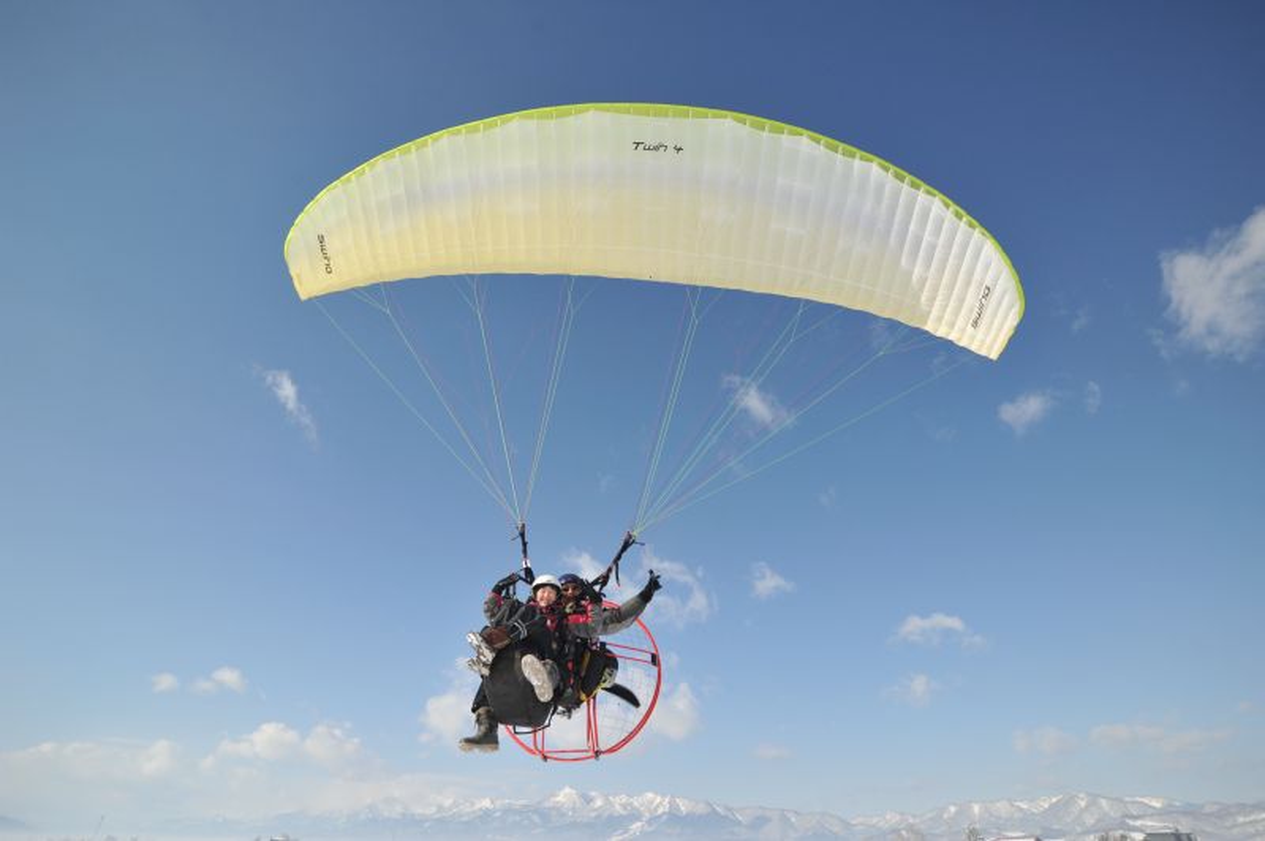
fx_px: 597
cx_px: 632
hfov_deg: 93.3
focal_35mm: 17
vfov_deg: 70.3
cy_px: 420
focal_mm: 17
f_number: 9
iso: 800
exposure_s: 1/5000
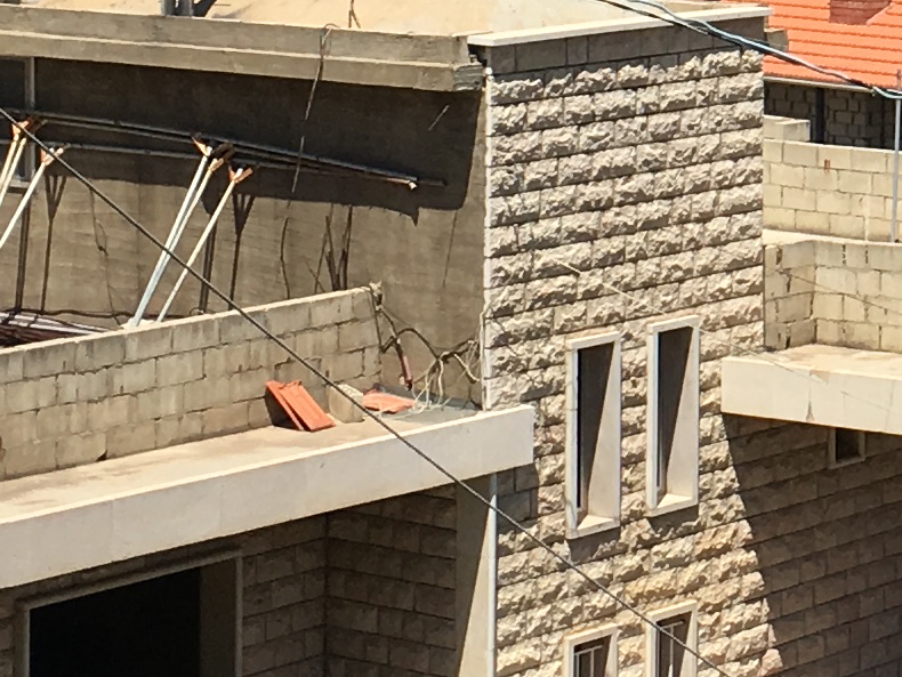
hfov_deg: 12.8
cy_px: -194
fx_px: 3858
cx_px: 1278
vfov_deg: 9.8
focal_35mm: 148
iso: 25
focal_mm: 4.15
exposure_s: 1/1832
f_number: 2.2
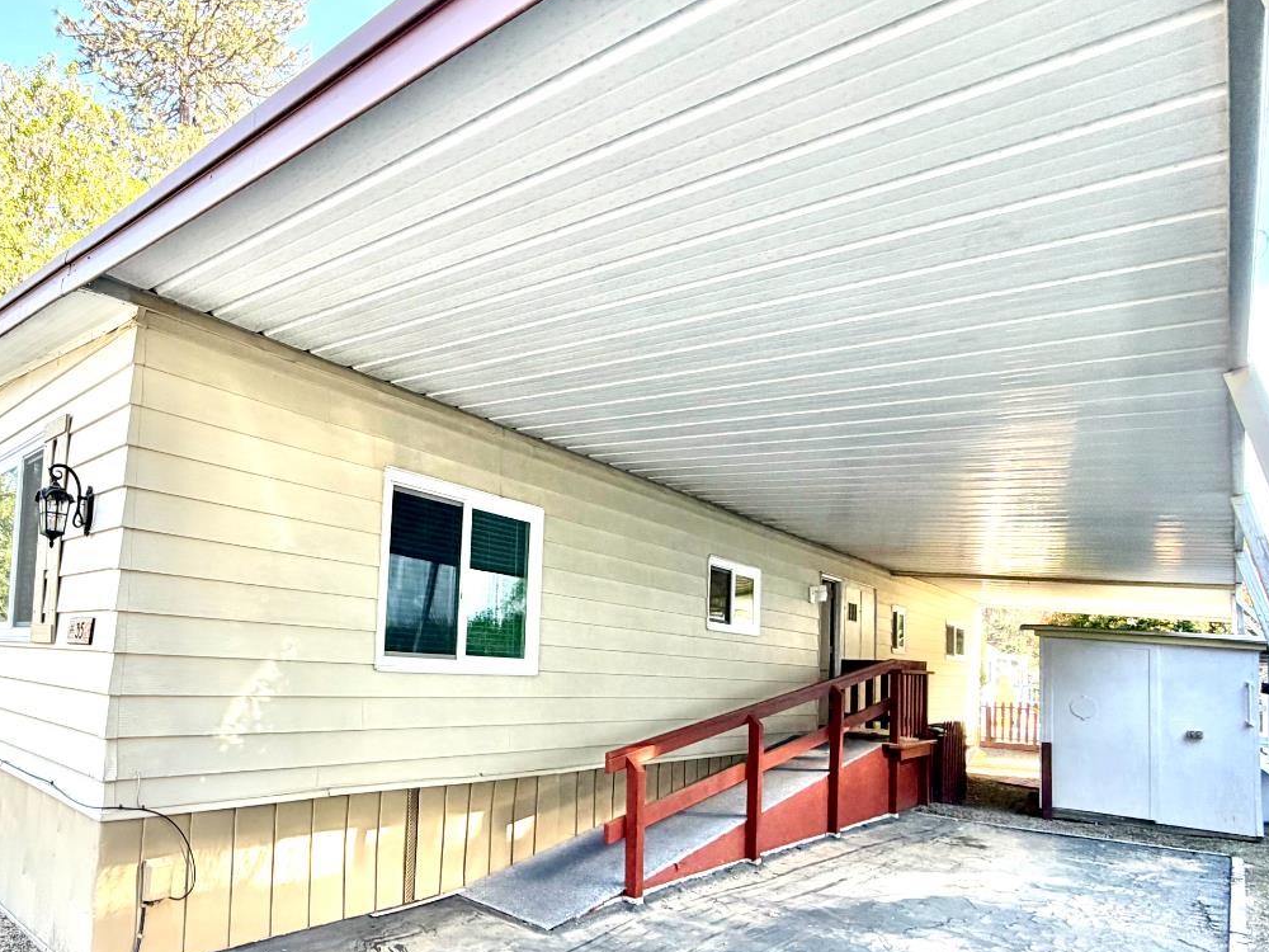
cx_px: 400
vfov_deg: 62.2
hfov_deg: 75.9
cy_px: 618
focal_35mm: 21
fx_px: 770
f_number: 2.2
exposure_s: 1/121
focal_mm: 2.22
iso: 64
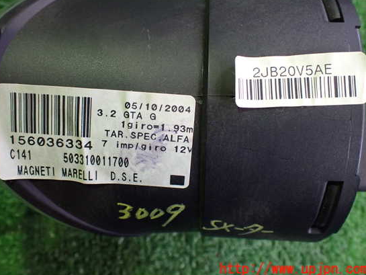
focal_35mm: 33
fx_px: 349
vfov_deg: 42.9
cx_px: 170
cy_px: 126
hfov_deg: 55.3
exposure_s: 1/60
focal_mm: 5.4
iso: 800
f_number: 2.3
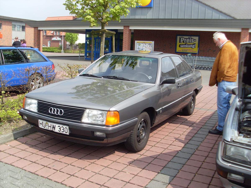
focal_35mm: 38
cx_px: 126
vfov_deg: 37.7
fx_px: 276
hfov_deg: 49.0
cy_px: 94
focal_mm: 6.3
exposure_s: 1/180
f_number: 7.7
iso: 80
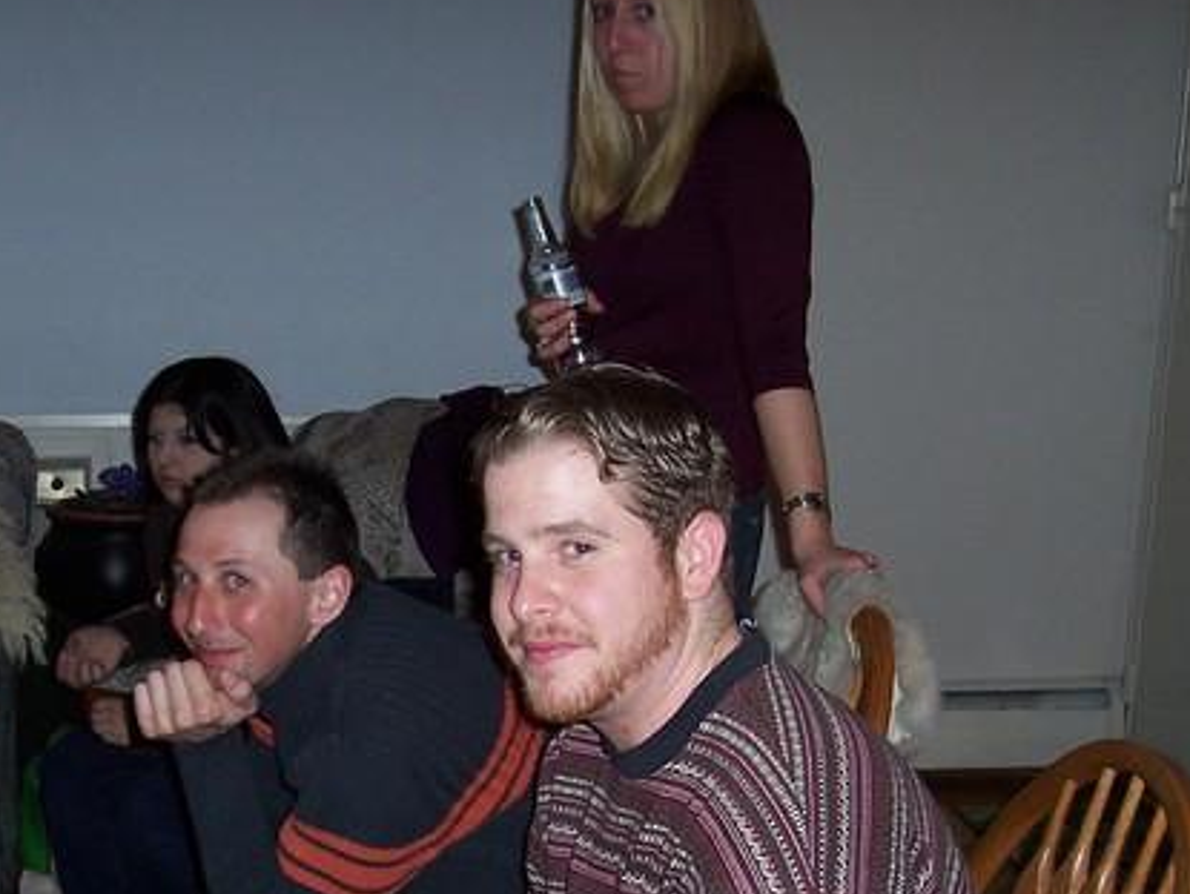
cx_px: 344
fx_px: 1961
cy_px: 642
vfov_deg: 25.5
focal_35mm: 57
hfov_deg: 33.3
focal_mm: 5.6
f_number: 2.8
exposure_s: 1/60
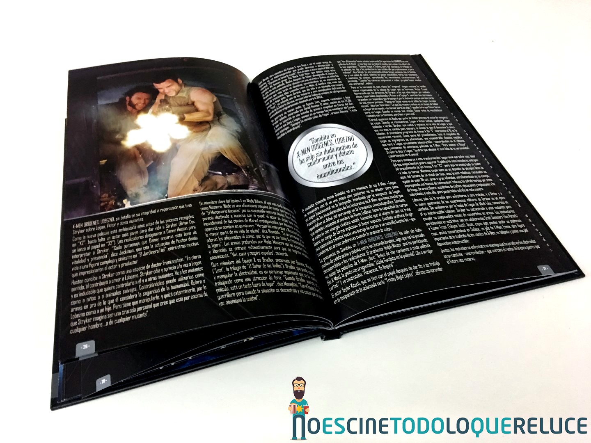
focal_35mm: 29
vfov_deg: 48.2
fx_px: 495
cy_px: 222
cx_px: 296
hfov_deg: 61.7
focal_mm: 4.15
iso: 80
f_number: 2.2
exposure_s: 1/10
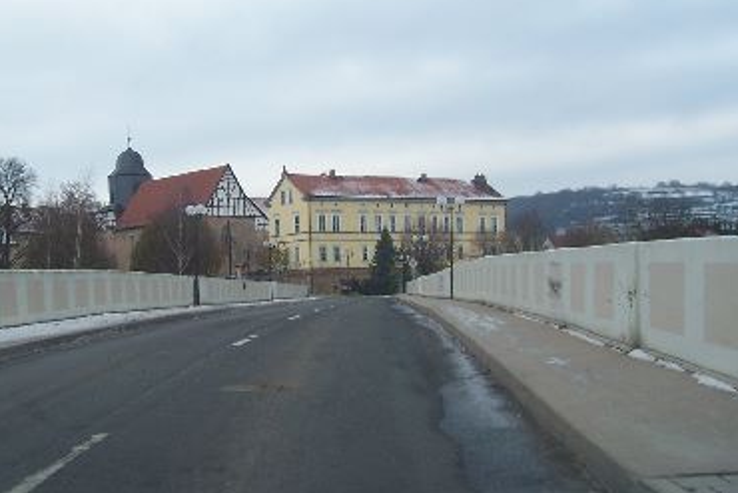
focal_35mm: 54
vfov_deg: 25.1
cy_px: 249
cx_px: 279
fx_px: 1107
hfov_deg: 36.7
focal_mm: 5.6
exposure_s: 1/180
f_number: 2.7
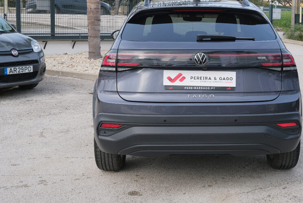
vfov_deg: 26.5
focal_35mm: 51
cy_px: 81
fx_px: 429
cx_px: 199
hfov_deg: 38.5
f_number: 8
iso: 500
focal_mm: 24.9
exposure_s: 1/180
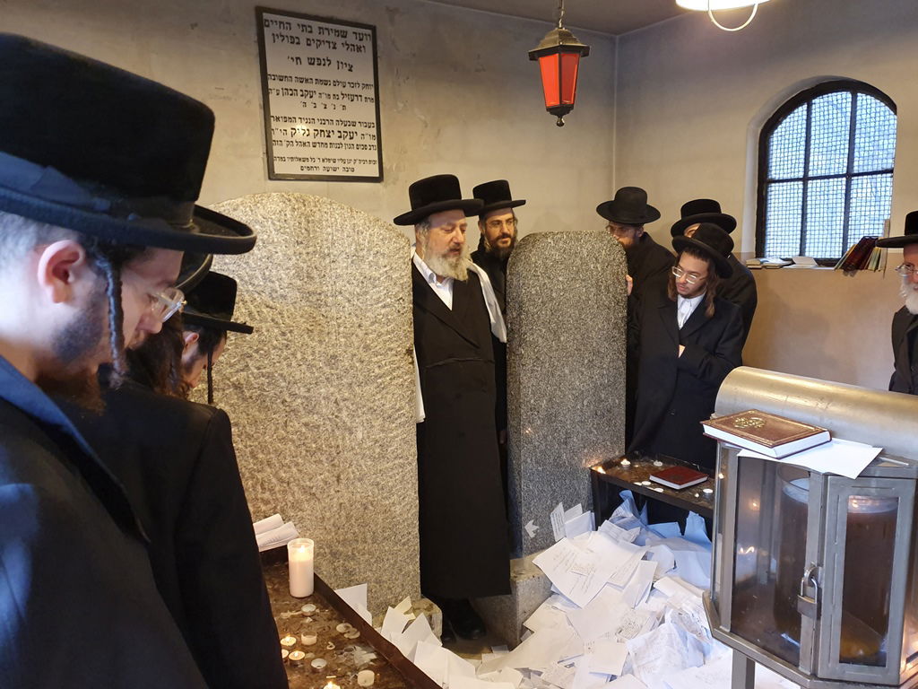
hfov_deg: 67.3
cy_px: 344
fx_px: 690
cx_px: 459
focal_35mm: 26
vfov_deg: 53.1
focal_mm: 4.32
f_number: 1.5
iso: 320
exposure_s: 1/50
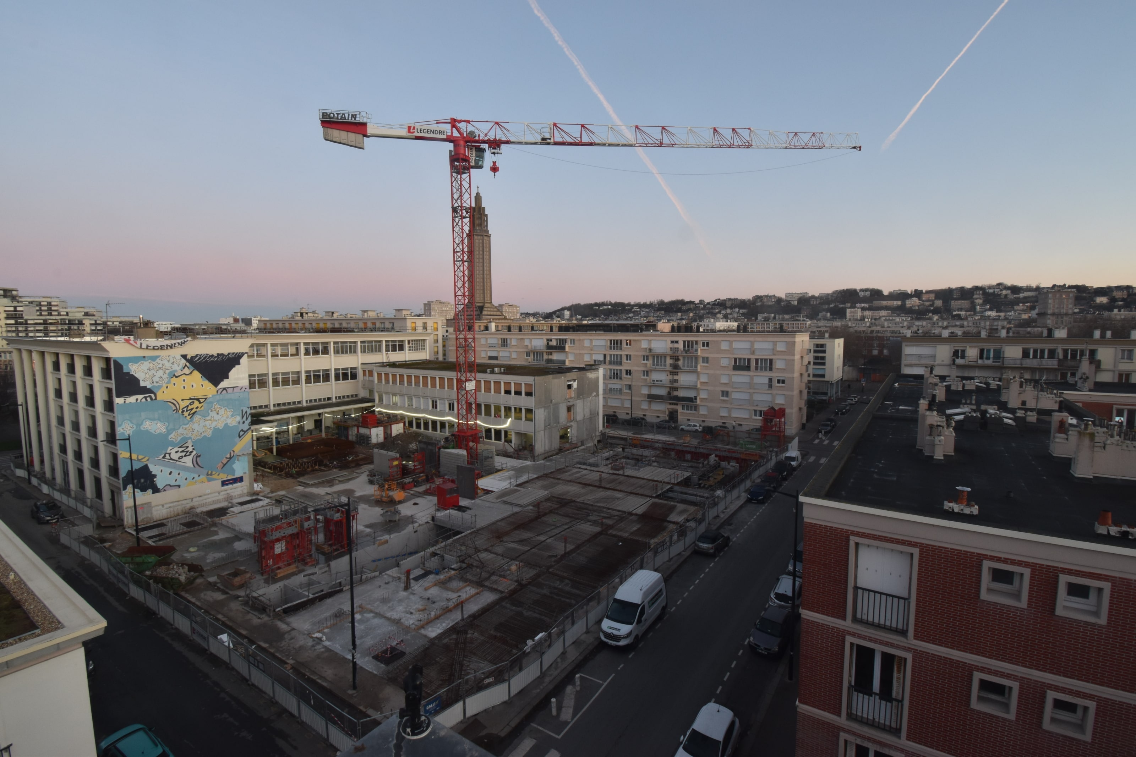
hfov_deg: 95.0
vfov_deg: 72.1
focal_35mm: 16
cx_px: 568
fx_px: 521
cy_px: 378
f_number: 10
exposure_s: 1/6
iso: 400
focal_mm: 11
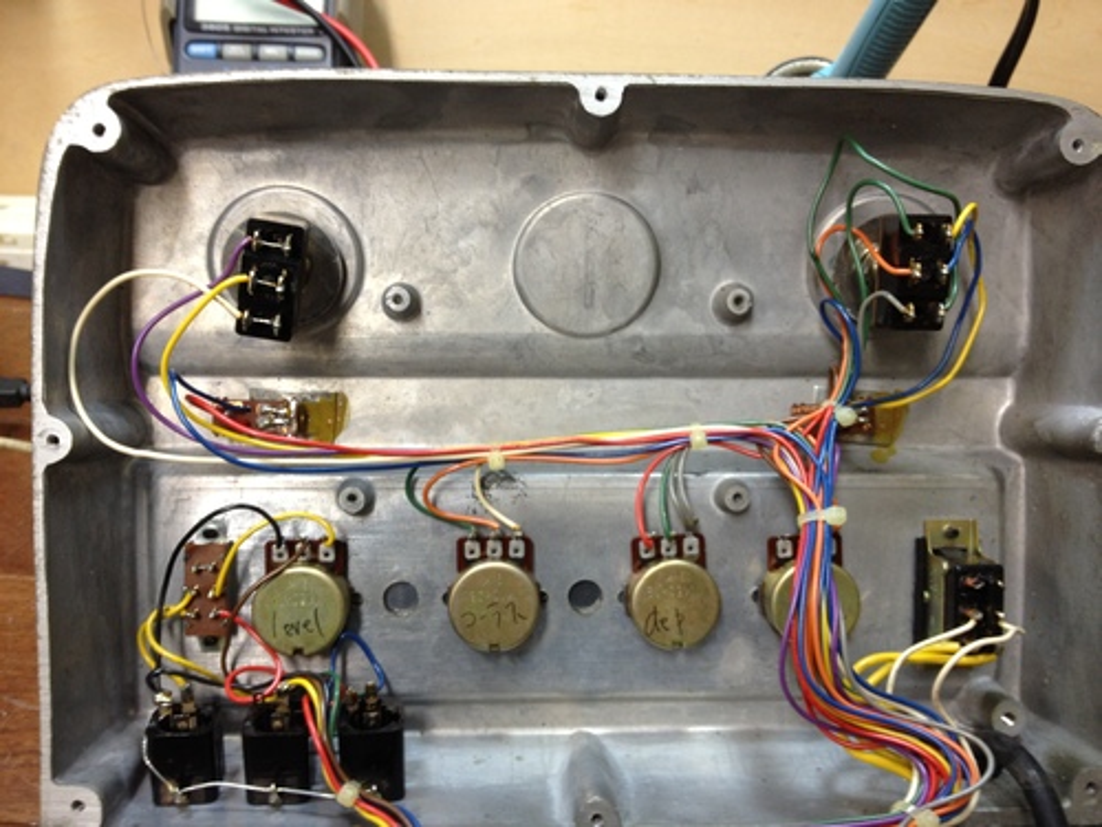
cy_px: 414
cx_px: 551
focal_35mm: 35
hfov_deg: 52.6
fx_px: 1114
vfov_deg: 40.7
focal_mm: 4.28
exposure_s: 1/20
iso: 80
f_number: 2.4
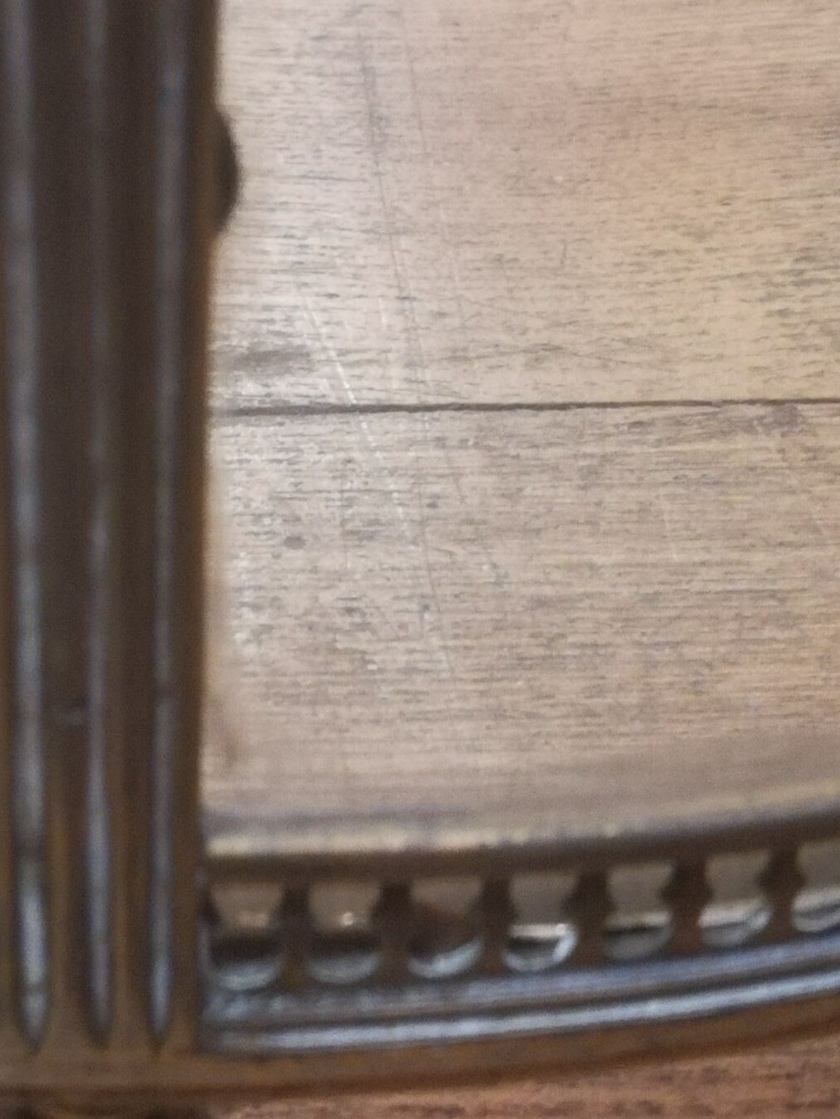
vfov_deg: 25.6
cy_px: 425
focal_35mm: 76
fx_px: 2459
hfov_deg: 19.1
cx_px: 120
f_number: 2.2
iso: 800
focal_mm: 3.83
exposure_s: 1/14.3
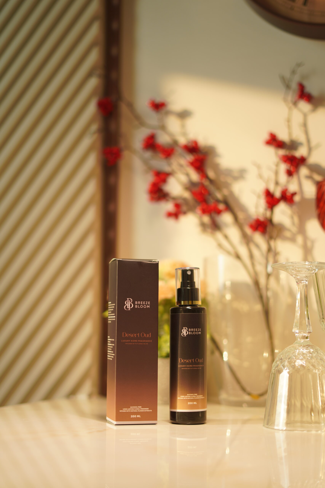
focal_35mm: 50
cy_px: 244
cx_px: 162
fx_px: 677
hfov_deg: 27.0
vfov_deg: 39.6
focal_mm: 50
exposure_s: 1/100
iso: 100
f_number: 1.8
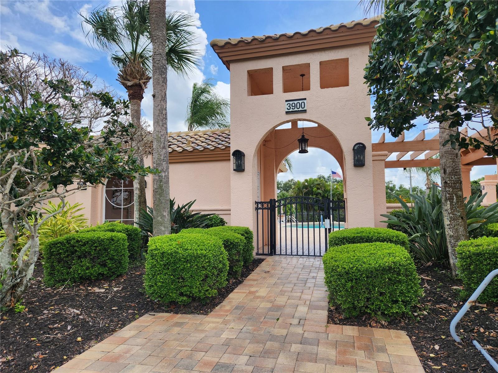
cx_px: 249
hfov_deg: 73.9
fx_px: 331
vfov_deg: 58.9
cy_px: 186
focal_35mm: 23
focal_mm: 5.4
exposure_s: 1/1081
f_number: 1.8
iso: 20
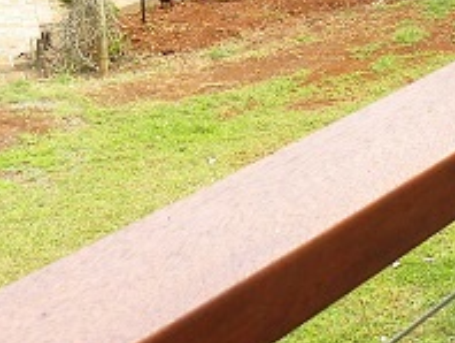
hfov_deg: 18.2
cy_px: -221
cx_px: 469
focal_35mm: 105
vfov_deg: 13.1
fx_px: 1382
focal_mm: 4.6
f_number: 2.8
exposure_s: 1/146
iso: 64
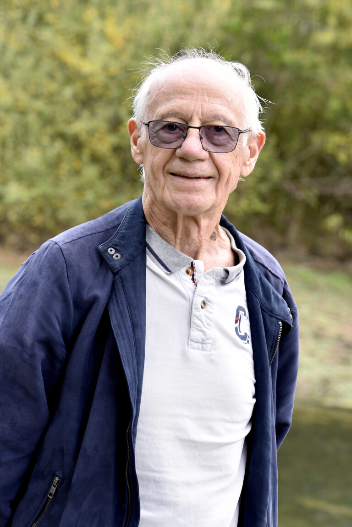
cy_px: 264
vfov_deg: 19.4
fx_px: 1538
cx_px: 176
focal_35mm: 105
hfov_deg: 13.1
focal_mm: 105
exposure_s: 1/125
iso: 400
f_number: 8
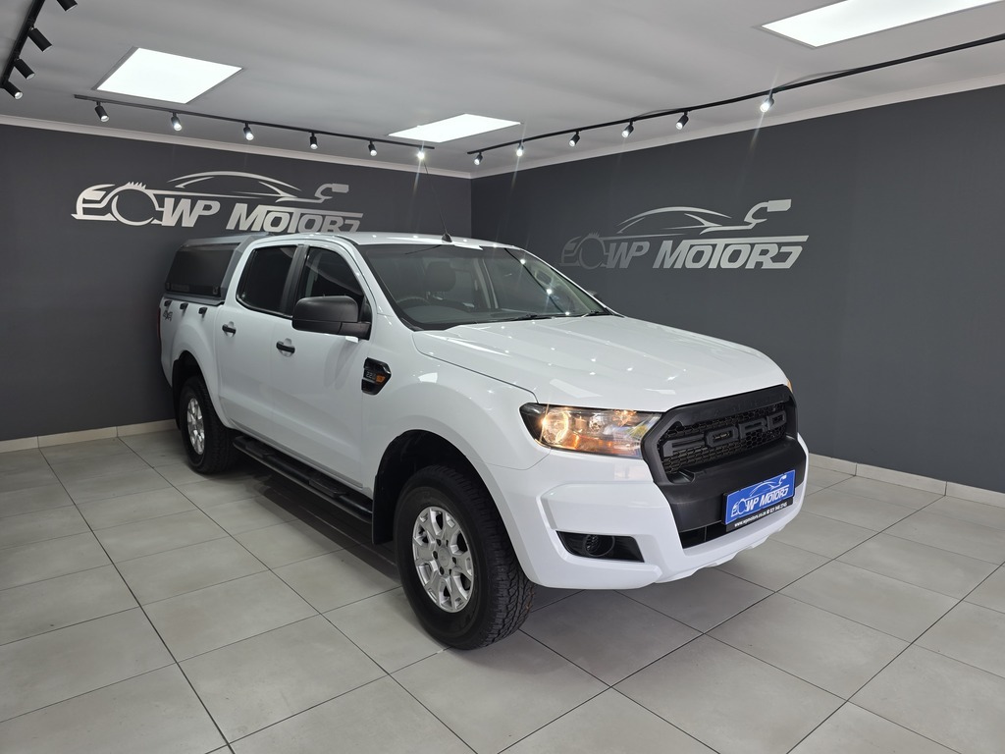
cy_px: 377
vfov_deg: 58.9
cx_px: 502
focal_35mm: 23
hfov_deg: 73.9
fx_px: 668
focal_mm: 6.3
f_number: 1.7
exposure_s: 1/100
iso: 20
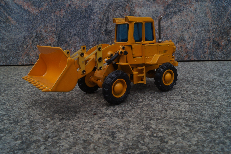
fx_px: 192
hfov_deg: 62.0
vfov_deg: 43.6
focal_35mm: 30
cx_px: 116
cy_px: 77
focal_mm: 20
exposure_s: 1/60
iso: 320
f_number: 22
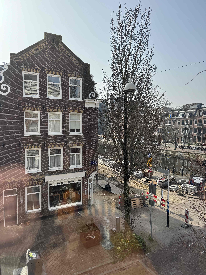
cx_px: 103
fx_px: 190
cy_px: 138
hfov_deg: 56.8
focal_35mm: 24
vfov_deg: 71.6
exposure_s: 1/3247
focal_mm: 6.76
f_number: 1.78
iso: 80
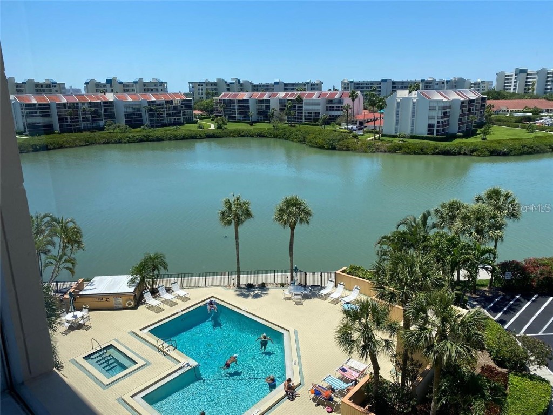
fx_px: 415
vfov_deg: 53.1
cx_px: 276
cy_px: 208
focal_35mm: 26
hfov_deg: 67.3
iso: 32
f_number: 1.8
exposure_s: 1/2268
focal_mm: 4.25
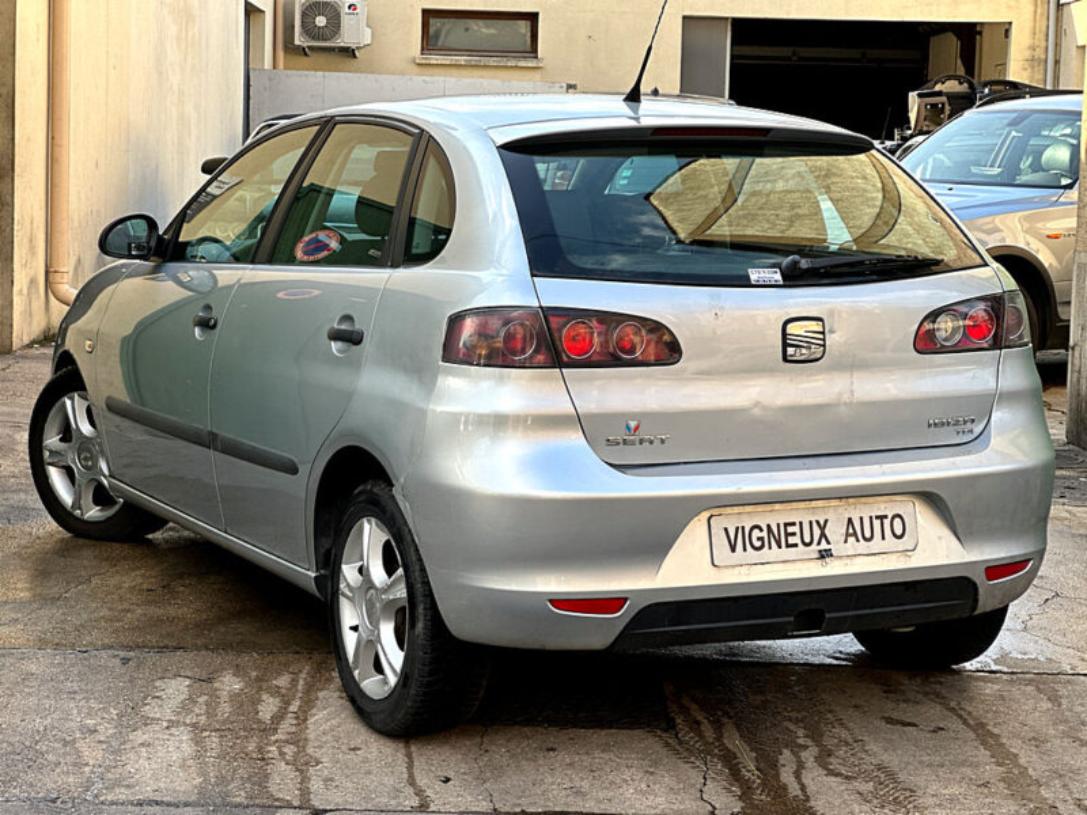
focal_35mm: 77
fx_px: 2418
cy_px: 408
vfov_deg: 19.1
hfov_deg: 25.3
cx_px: 544
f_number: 2.8
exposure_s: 1/121
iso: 25
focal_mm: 9
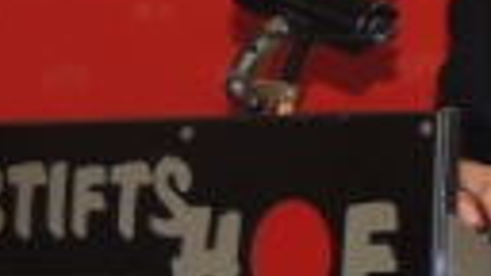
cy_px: 4
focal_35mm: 400
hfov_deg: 5.4
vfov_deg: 3.0
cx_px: 656
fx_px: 5208
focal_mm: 18.7
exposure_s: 1/60
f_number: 4.2
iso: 640
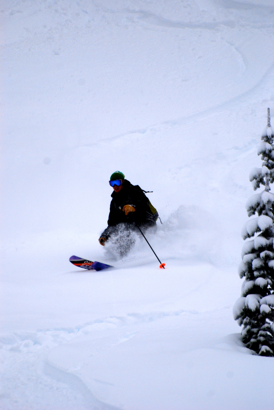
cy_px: 205
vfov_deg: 4.6
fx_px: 5122
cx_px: 137
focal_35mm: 450
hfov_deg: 3.1
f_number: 5.6
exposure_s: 1/640
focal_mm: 300
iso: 200
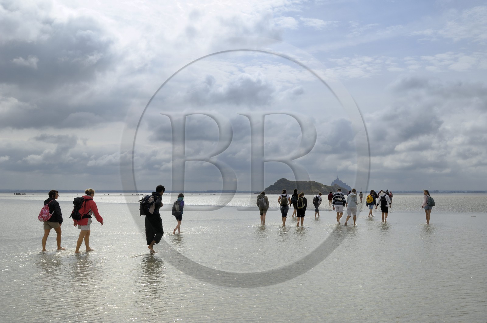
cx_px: 244
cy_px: 162
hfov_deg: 51.3
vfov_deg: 35.4
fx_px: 507
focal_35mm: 38
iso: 100
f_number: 9.5
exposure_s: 1/400
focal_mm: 25
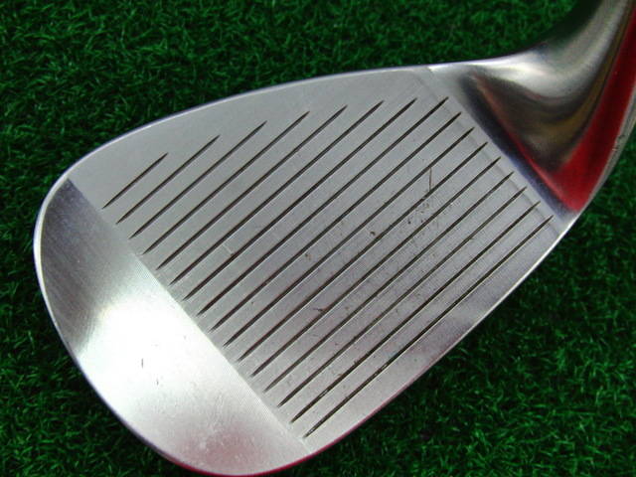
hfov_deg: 50.1
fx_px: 680
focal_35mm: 37
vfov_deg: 38.7
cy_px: 238
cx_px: 318
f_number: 3.6
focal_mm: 6.42
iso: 320
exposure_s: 1/80
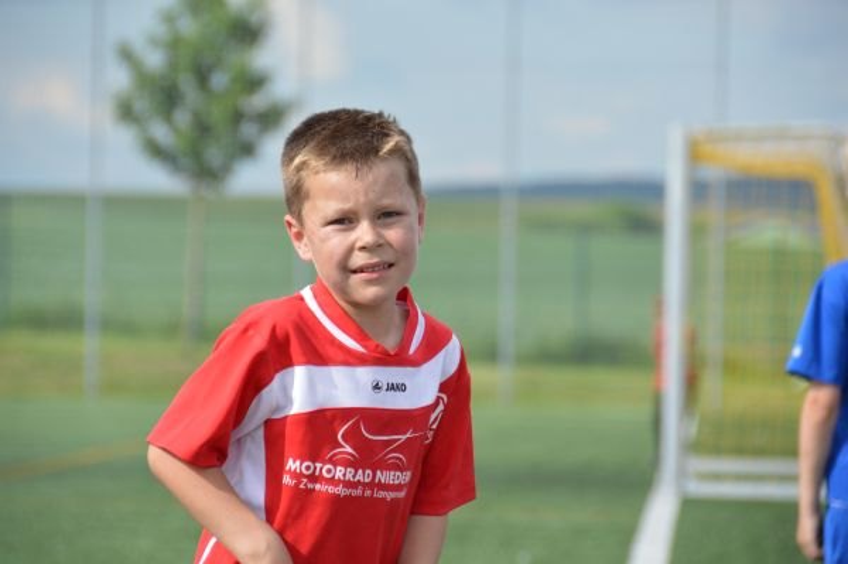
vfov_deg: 6.1
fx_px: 5296
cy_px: 282
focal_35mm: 225
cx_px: 424
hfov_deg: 9.2
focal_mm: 150
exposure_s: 1/1000
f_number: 5.6
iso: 400
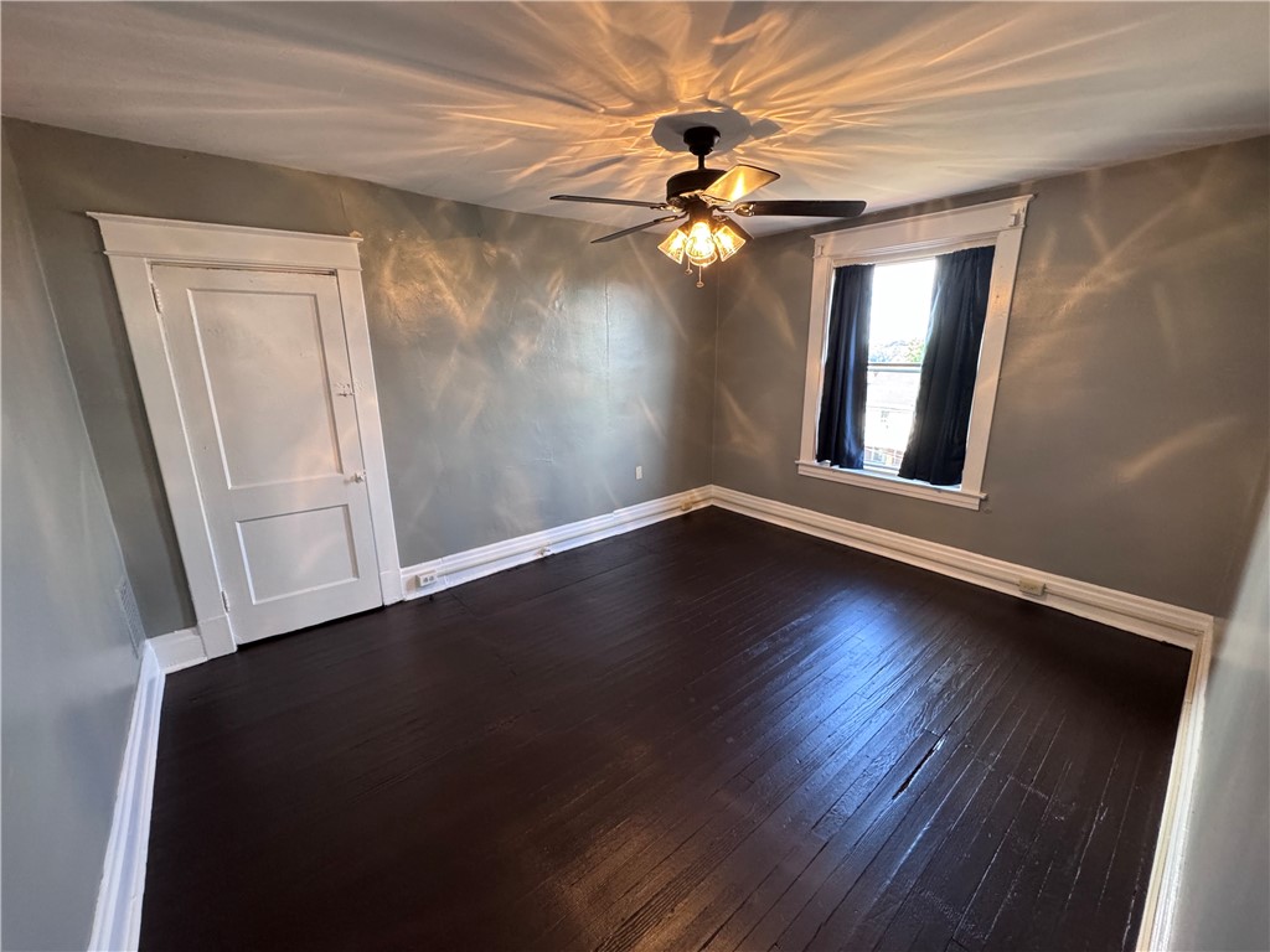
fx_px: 514
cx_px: 635
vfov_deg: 85.7
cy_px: 476
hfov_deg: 102.1
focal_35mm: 14
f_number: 2.2
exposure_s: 1/60
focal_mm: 2.22
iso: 320
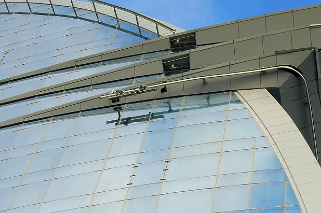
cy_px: 103
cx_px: 183
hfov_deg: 12.6
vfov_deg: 8.4
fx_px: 1459
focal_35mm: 164
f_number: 9
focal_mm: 75
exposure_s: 1/250
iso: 200
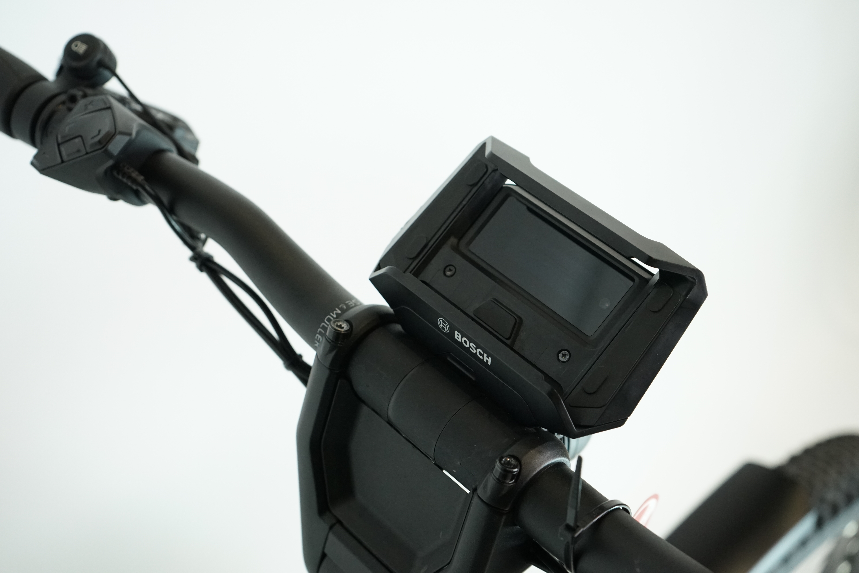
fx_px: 1145
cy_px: 286
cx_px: 430
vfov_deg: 28.1
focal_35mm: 48
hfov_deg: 41.1
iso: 2500
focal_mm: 48
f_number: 5.6
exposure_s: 1/200
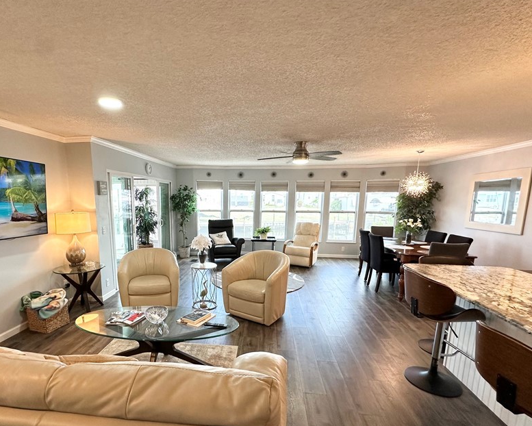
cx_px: 227
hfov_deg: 85.8
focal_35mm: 18
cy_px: 247
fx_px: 283
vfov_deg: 73.3
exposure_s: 1/120
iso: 200
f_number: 2.2
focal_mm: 2.22
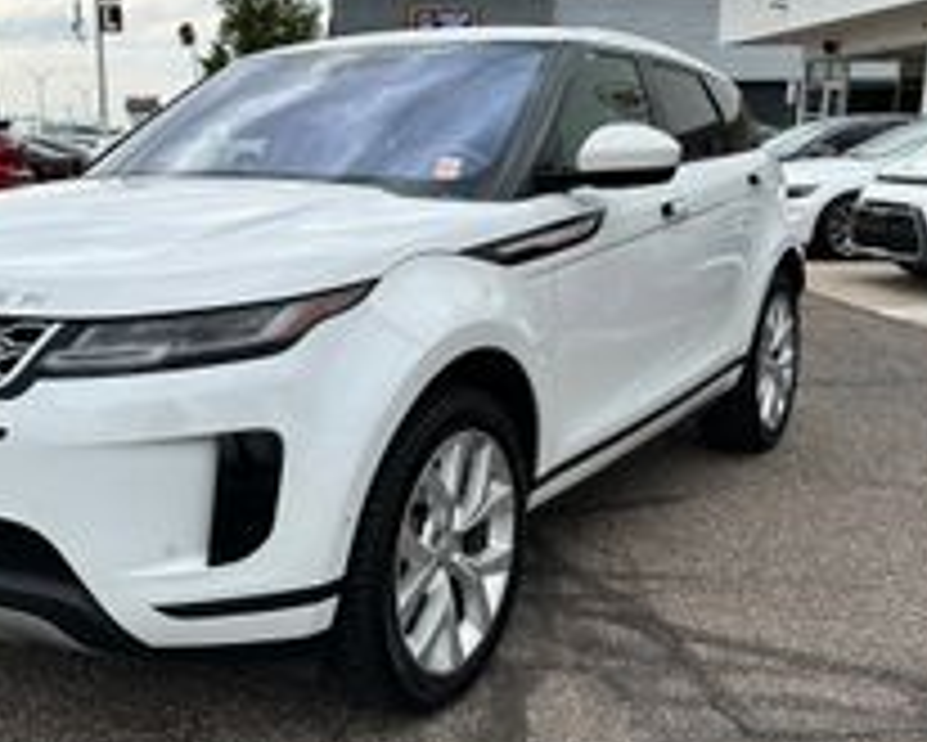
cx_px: 292
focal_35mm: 41
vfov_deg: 36.5
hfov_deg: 44.0
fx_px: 1125
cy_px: 409
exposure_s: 1/2660
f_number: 1.78
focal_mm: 6.86
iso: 80
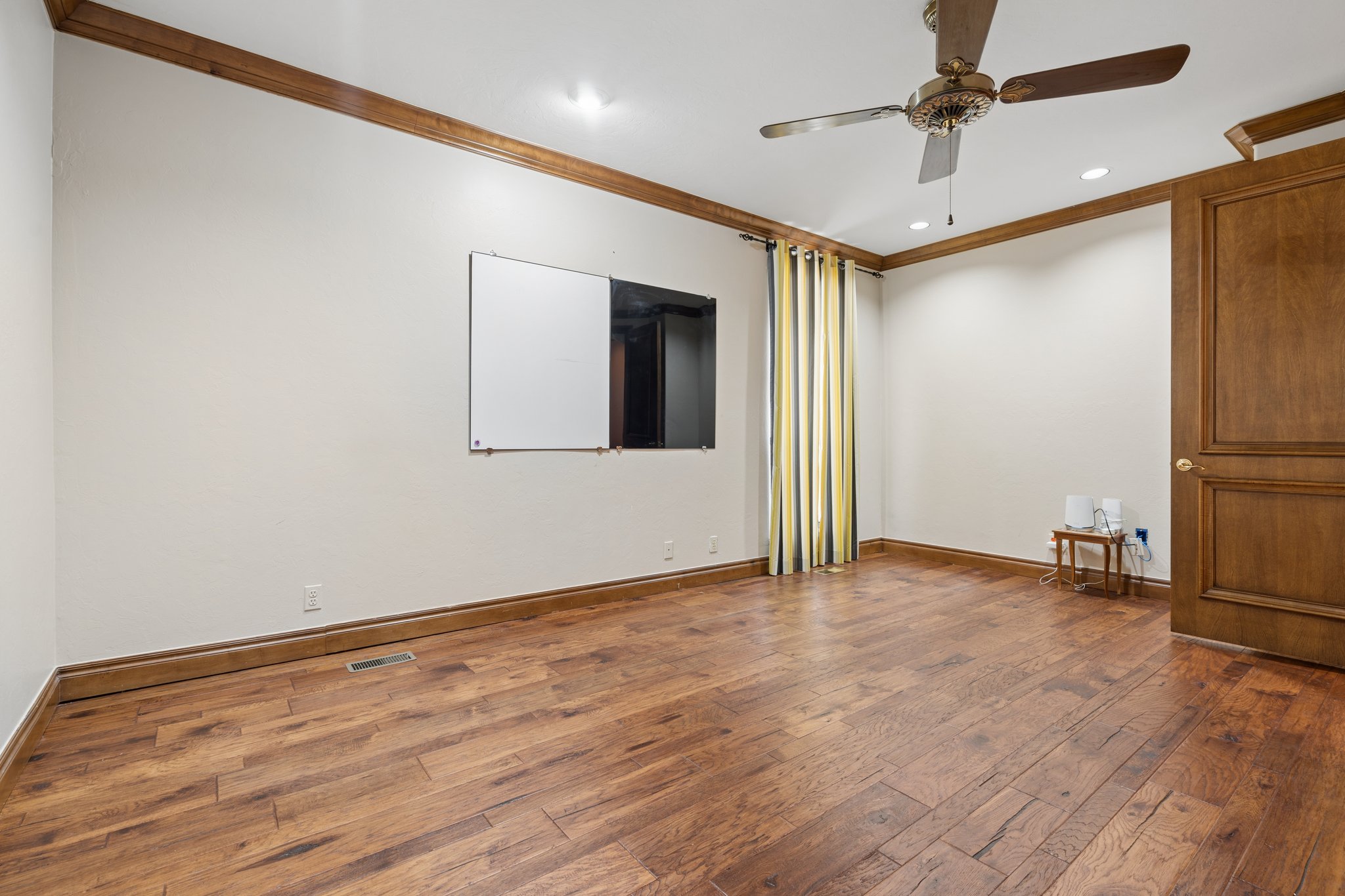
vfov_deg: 73.8
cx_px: 672
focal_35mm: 16
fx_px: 598
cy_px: 448
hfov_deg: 96.7
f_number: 7.1
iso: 200
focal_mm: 16
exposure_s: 1/3.33
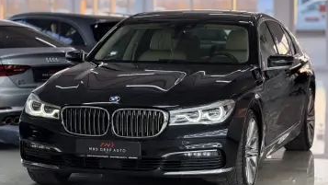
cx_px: 164
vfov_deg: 9.2
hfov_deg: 16.3
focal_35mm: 132
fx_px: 1148
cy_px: 85
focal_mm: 15.66
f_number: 2.8
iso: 200
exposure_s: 1/100
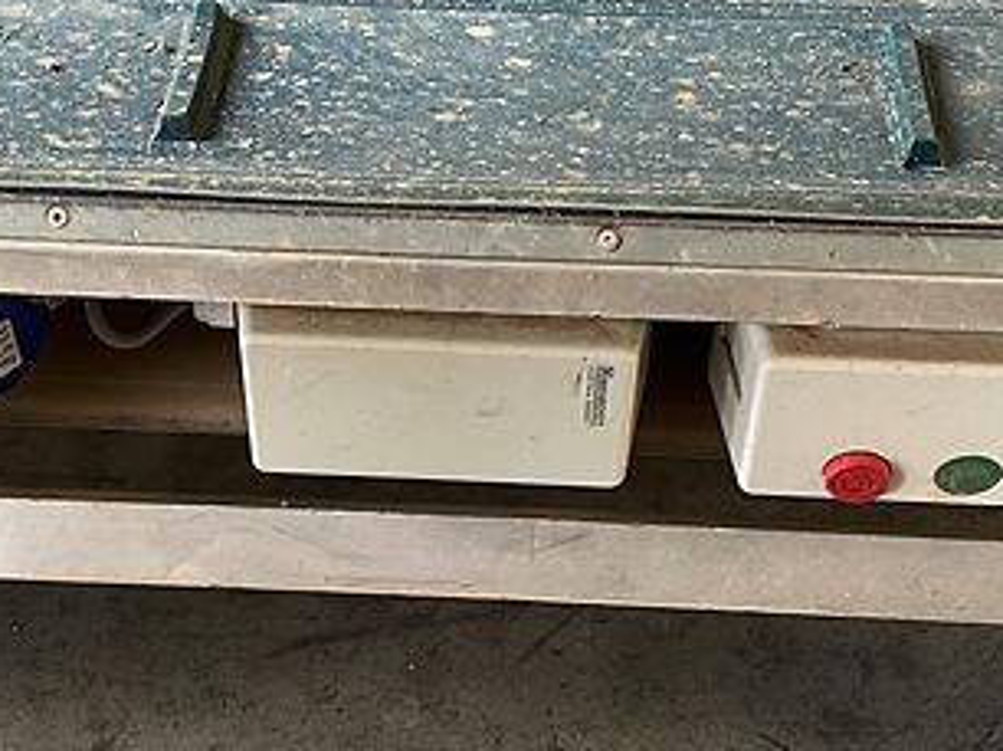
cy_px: 318
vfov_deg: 21.6
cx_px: 456
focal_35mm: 68
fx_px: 1969
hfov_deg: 28.6
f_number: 1.6
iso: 160
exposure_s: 1/60
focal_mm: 5.1
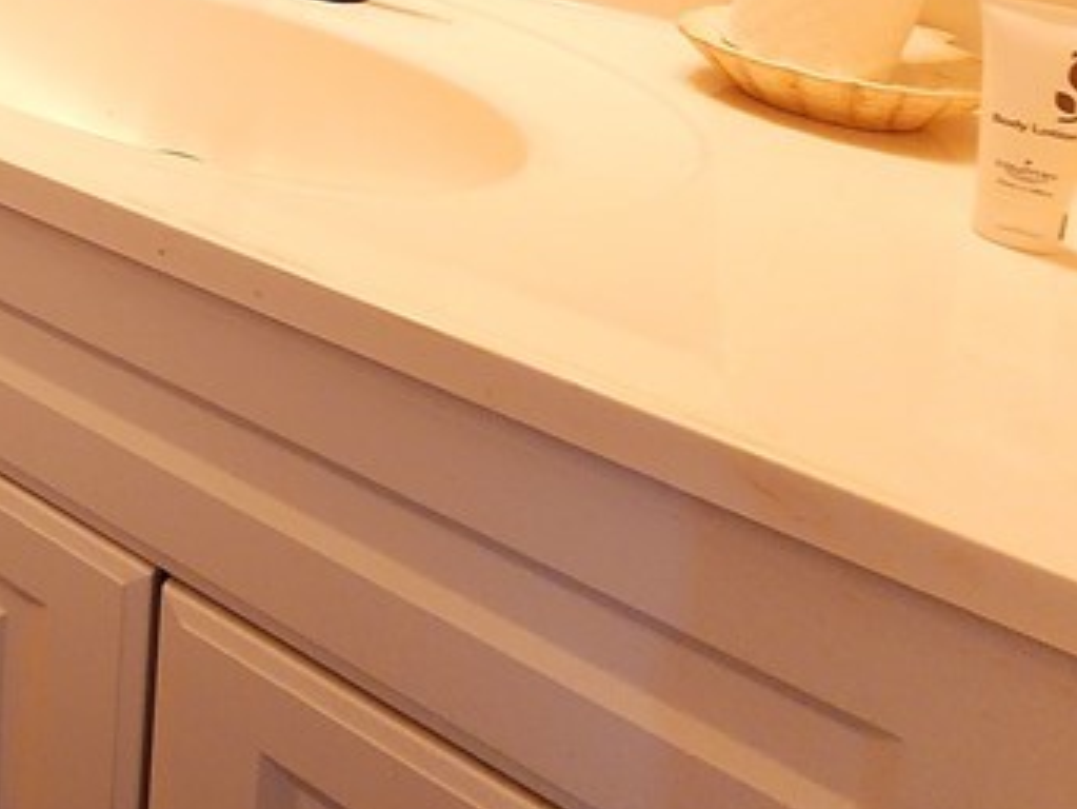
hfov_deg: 30.4
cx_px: -483
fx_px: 1214
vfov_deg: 28.5
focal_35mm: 39
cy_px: -303
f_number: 2.2
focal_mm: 2.2
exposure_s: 1/60
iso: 160
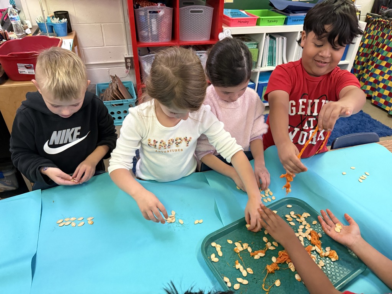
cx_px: 196
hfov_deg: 71.6
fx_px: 272
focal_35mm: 24
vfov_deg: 56.8
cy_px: 147
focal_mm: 6.76
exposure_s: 1/60
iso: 640
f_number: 1.78
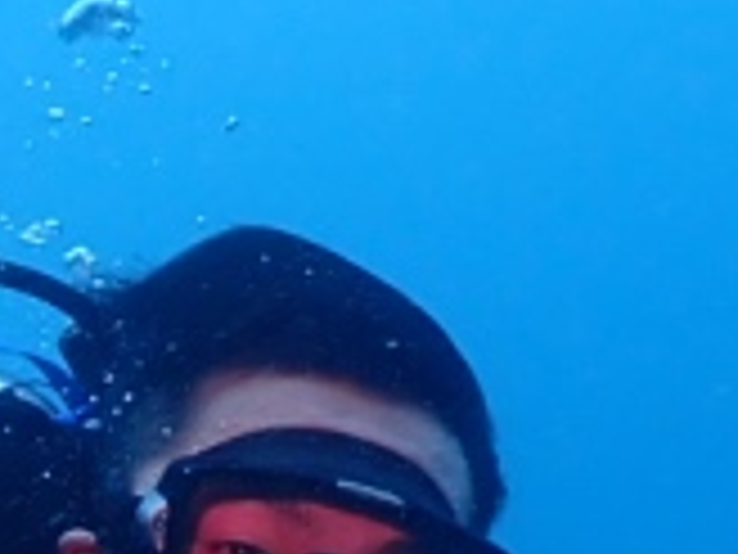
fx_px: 2921
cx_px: -472
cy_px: 1016
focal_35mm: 137
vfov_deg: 10.2
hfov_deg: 13.3
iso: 100
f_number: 2.8
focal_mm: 4.5
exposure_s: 1/200
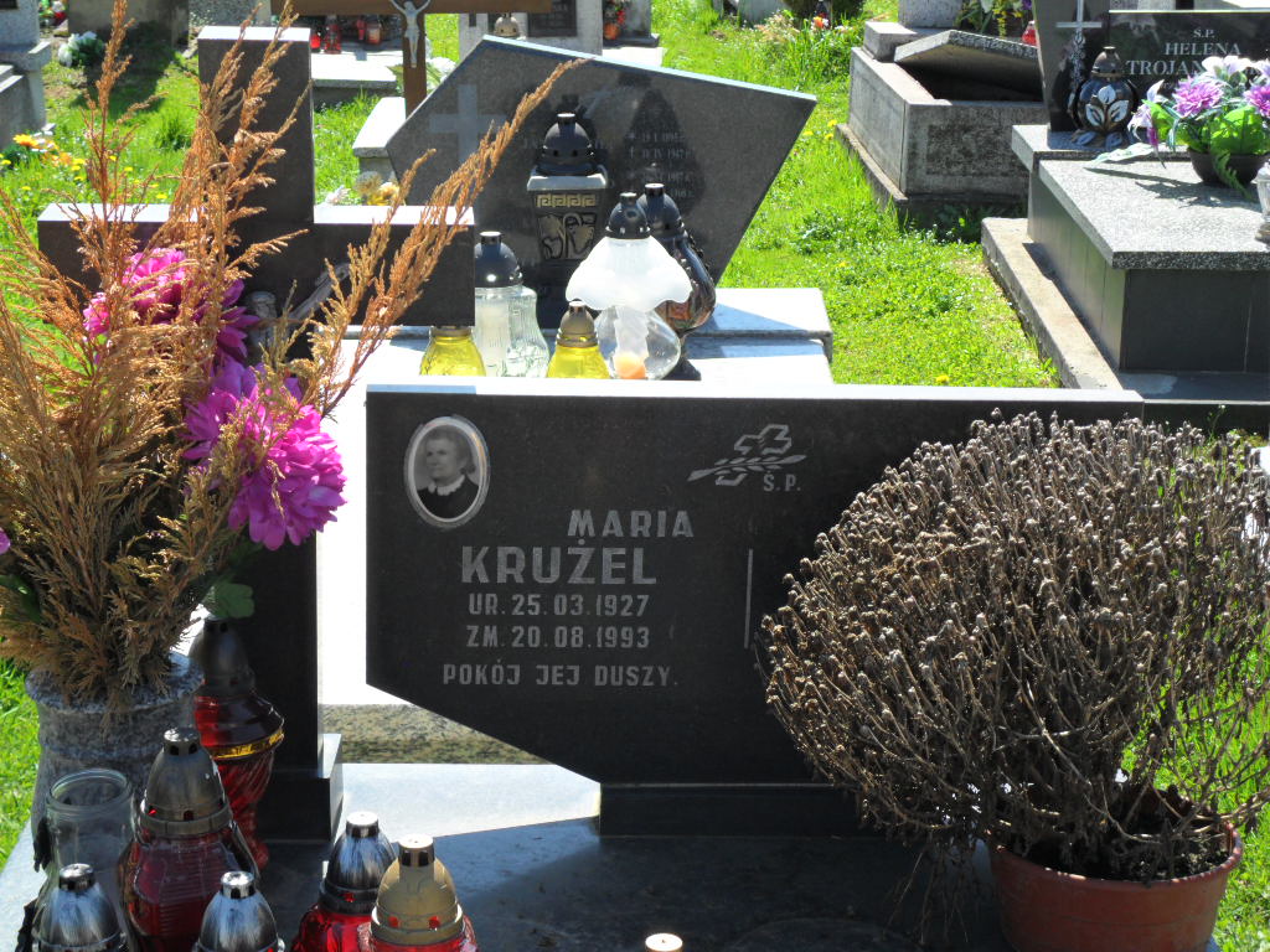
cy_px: 476
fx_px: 2715
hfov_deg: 26.3
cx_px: 635
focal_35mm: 74
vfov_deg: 19.9
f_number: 3.9
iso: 100
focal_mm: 13.2
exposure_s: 1/350
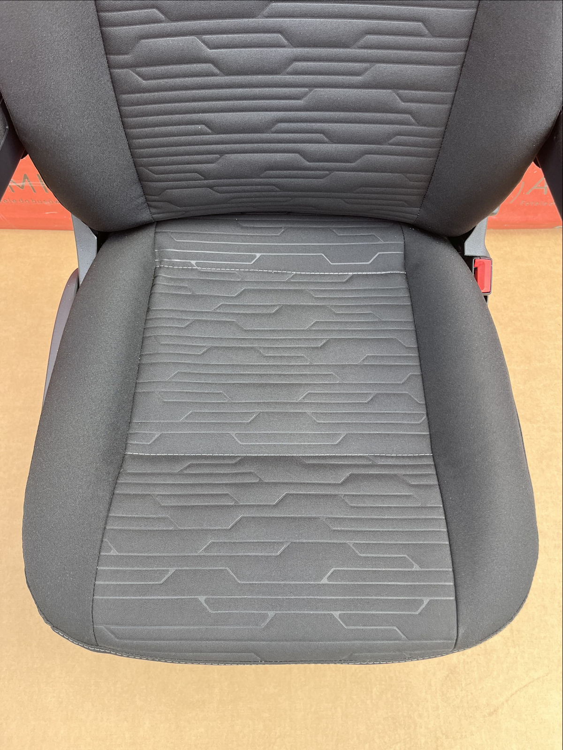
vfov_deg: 67.3
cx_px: 282
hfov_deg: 53.1
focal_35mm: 26
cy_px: 375
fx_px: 564
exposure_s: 1/121
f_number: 1.6
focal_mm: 5.1
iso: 64
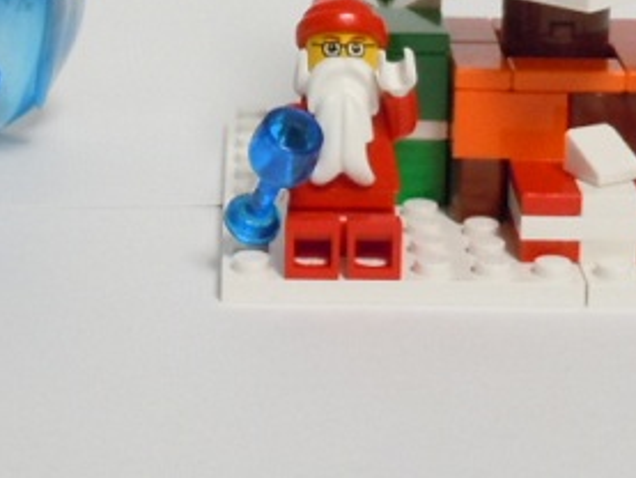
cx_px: 203
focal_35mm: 128
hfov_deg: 15.4
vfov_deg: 11.2
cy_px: -198
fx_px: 2353
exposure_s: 1/8
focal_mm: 8.1
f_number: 4.6
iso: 400
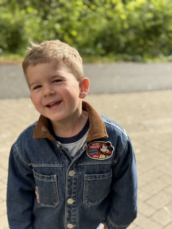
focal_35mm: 48
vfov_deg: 39.7
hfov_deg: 30.3
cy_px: 114
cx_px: 86
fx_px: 318
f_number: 1.78
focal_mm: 6.76
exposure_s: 1/1642
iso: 80
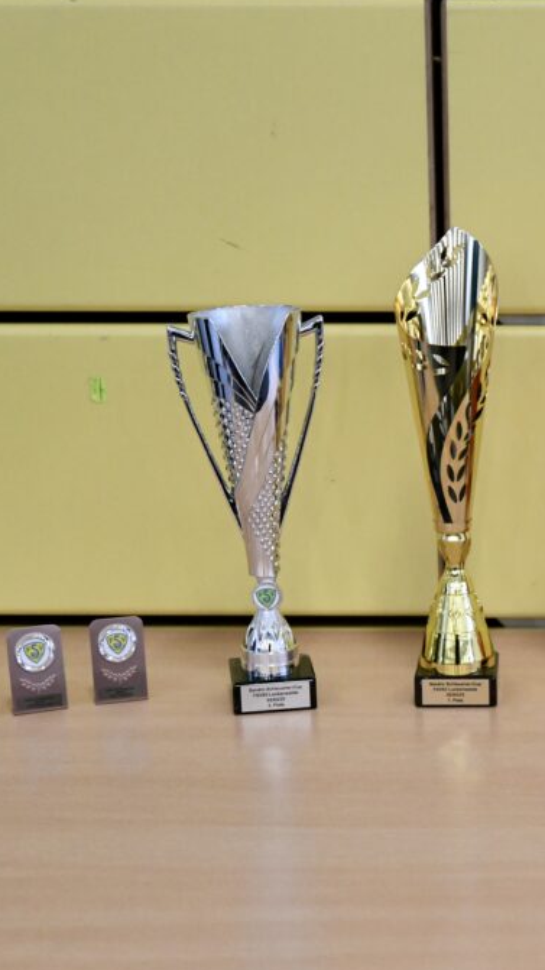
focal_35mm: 64
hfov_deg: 18.1
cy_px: 489
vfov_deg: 32.8
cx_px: 616
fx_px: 1646
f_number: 2.8
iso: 5000
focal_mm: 40
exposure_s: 1/800
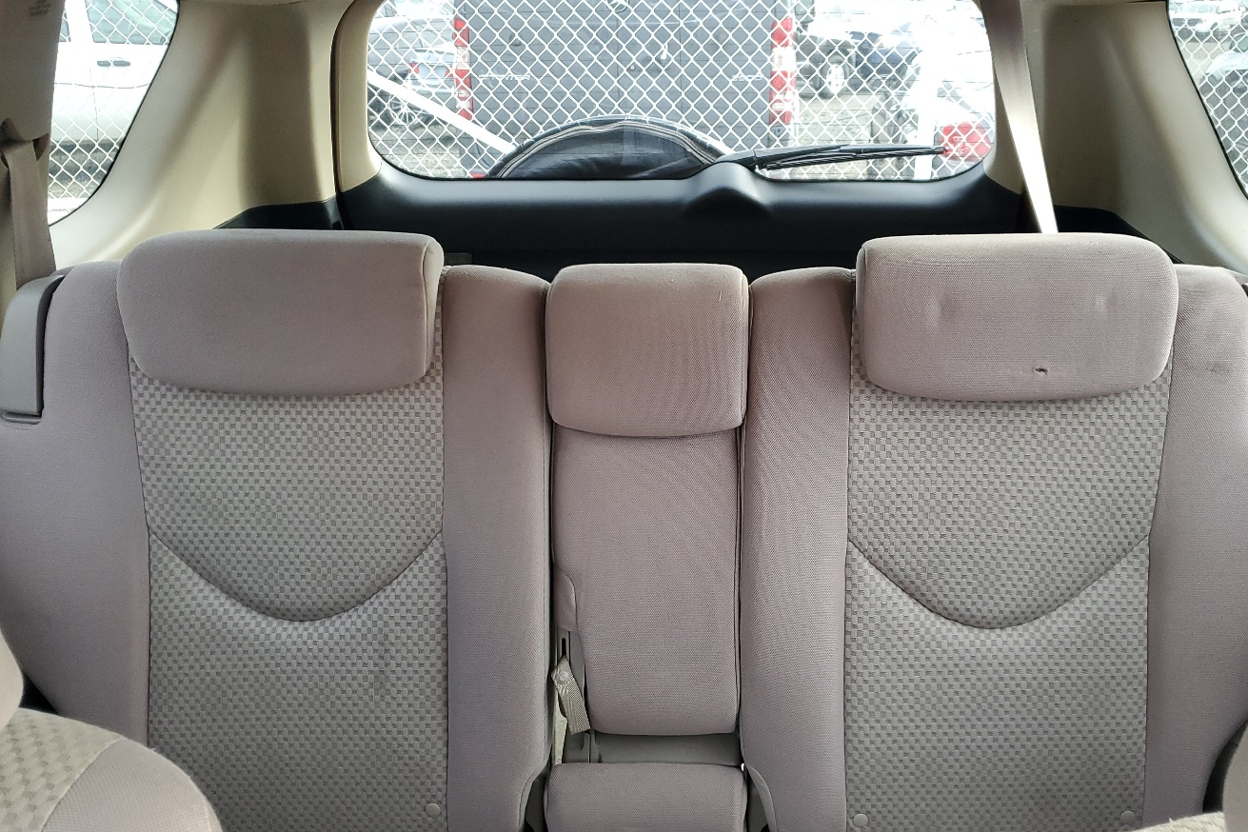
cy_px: 423
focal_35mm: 33
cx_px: 703
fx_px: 1144
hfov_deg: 57.1
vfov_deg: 40.0
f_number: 1.5
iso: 83
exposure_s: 1/120
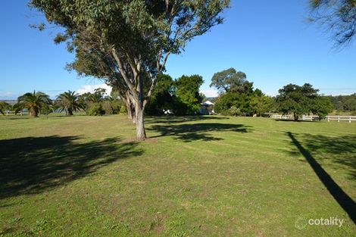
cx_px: 178
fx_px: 237
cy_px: 118
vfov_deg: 53.1
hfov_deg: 73.8
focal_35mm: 24
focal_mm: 16
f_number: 8
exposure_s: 1/250
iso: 125
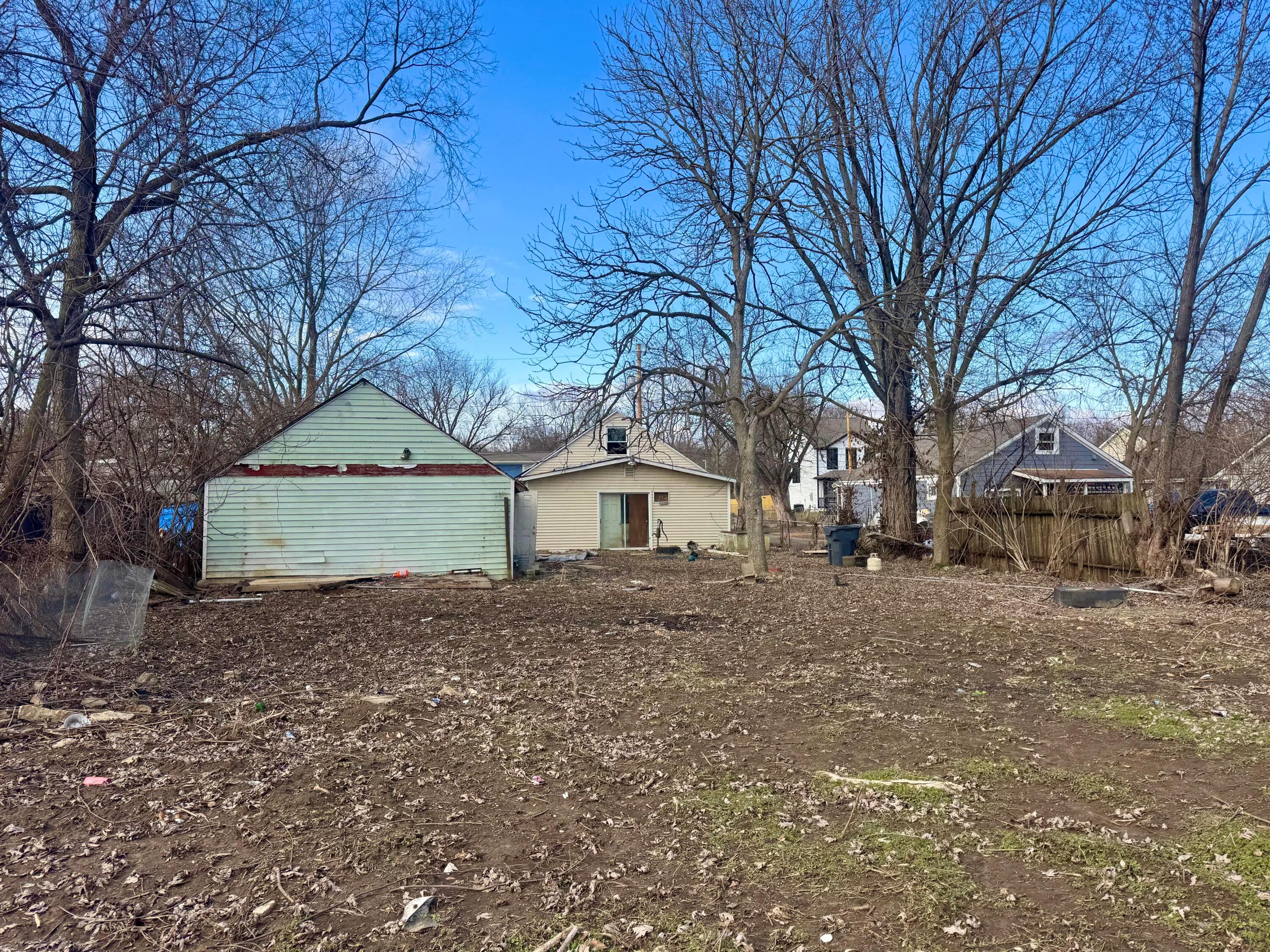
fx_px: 881
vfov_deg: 56.8
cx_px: 635
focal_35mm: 24
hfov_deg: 71.6
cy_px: 476
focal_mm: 6.76
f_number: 1.78
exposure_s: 1/1980
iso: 80
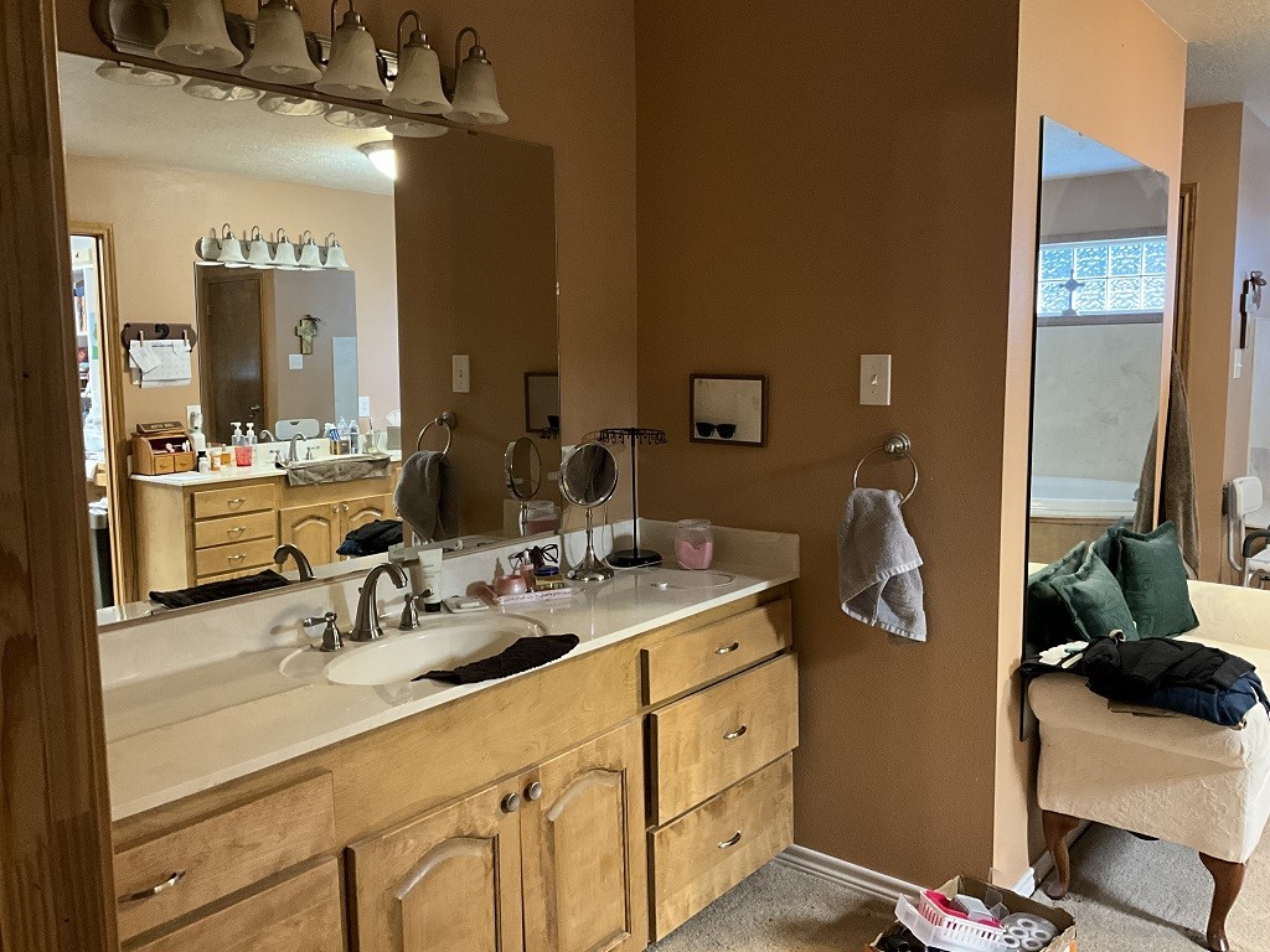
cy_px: 476
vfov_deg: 48.2
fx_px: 1064
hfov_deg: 61.7
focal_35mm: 29
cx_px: 635
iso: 320
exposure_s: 1/39
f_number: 1.8
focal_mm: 3
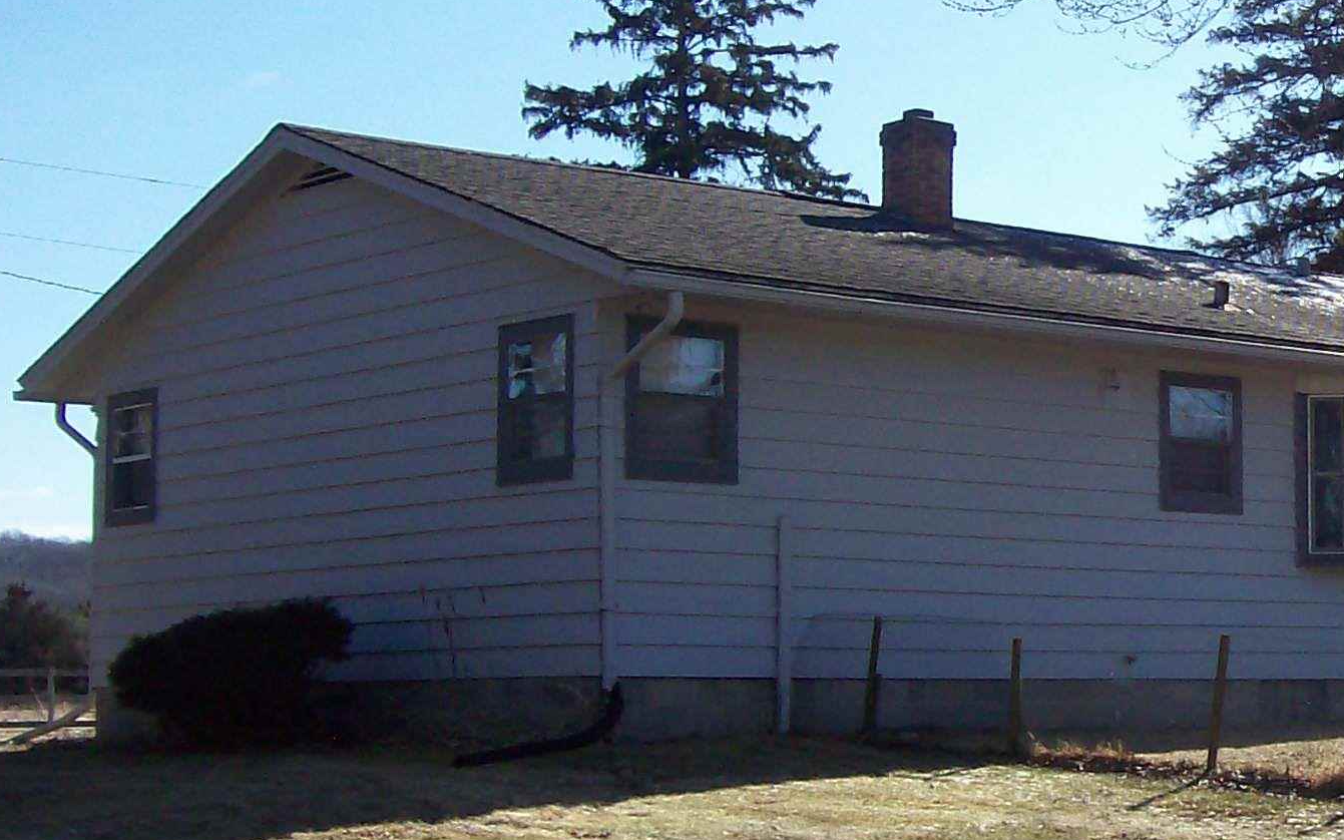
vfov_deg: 16.1
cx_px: 1336
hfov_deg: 24.4
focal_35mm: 81
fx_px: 2967
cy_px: 399
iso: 80
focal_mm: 6
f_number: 4.8
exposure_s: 1/576
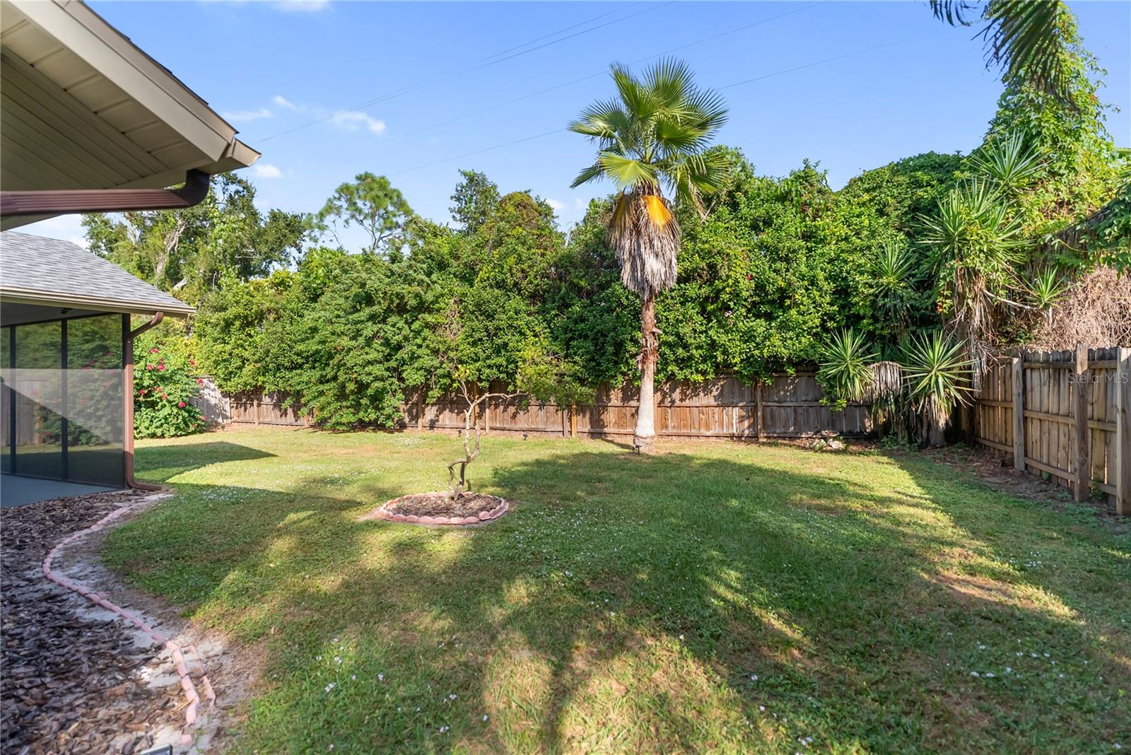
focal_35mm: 16
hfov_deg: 96.7
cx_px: 566
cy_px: 378
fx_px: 503
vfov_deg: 73.8
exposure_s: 1/1250
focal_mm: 16
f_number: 2.8
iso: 160
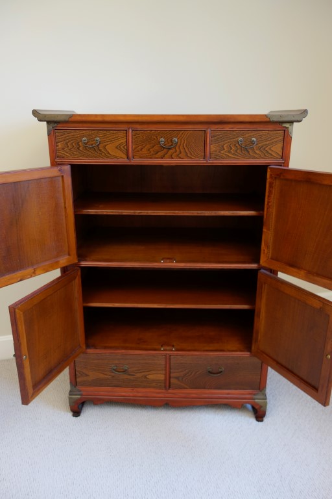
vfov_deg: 65.5
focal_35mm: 28
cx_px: 166
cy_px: 250
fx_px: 387
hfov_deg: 46.4
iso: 500
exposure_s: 1/100
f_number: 1.8
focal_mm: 10.4
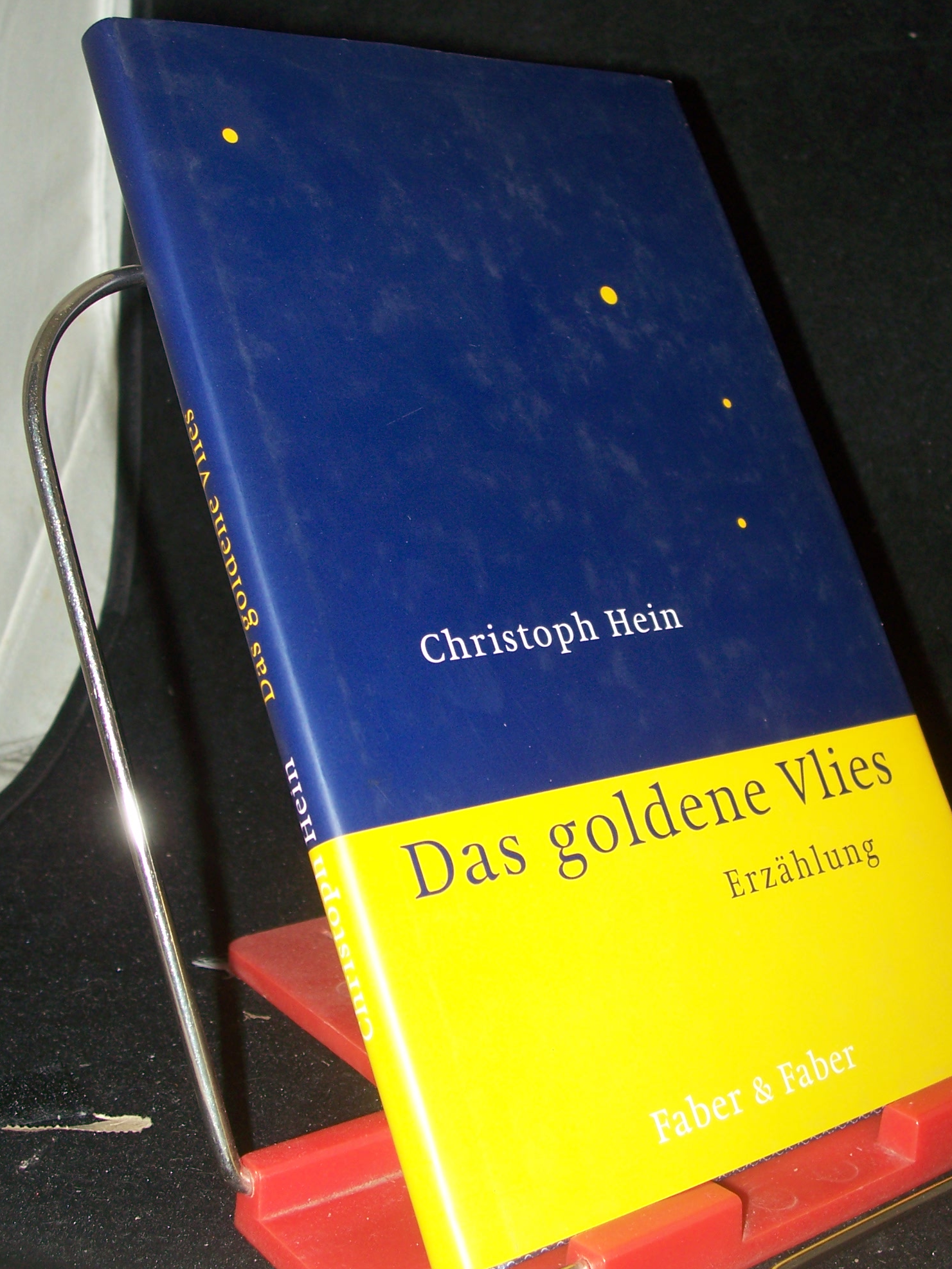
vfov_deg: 38.9
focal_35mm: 49
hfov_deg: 29.6
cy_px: 583
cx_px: 544
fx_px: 1797
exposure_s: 1/60
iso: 80
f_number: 2.8
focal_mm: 7
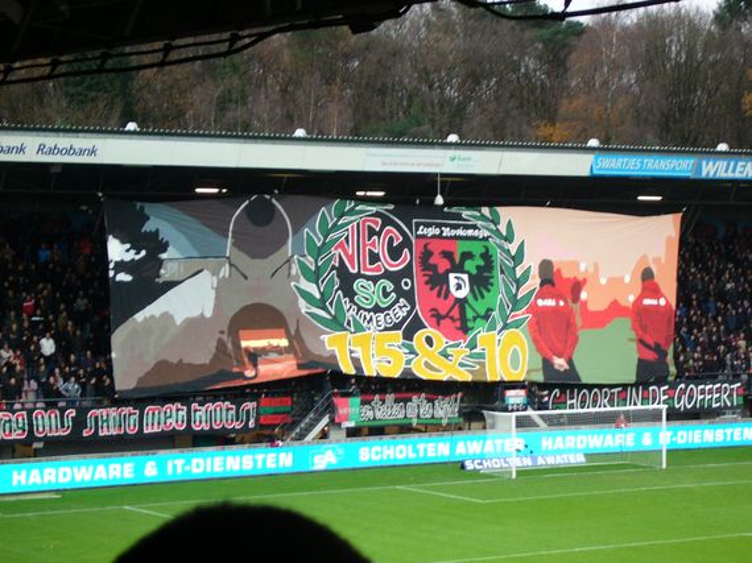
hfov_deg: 18.7
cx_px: 376
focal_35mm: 105
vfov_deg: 14.1
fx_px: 2280
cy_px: 282
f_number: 4.9
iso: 150
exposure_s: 1/13
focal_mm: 17.4
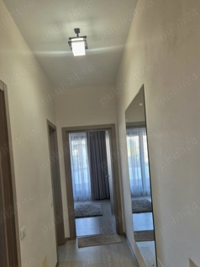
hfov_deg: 48.2
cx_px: 97
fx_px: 223
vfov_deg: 61.0
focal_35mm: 29
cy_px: 163
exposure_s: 1/182
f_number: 1.8
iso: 200
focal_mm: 5.4
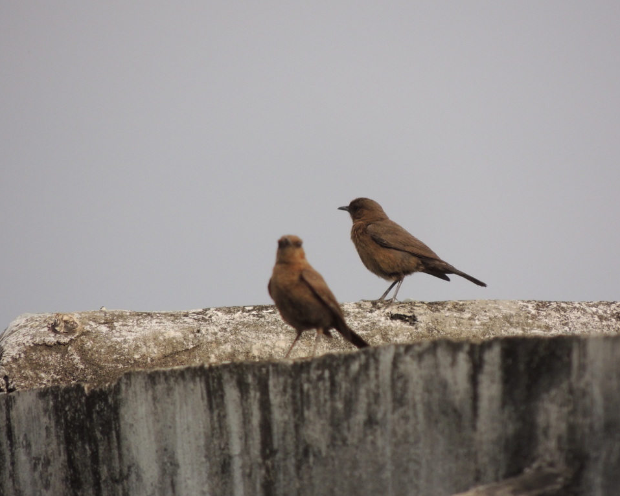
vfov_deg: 1.5
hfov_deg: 1.9
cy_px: 248
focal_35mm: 1044
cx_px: 305
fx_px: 19161
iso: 400
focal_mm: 180
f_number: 5.9
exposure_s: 1/640
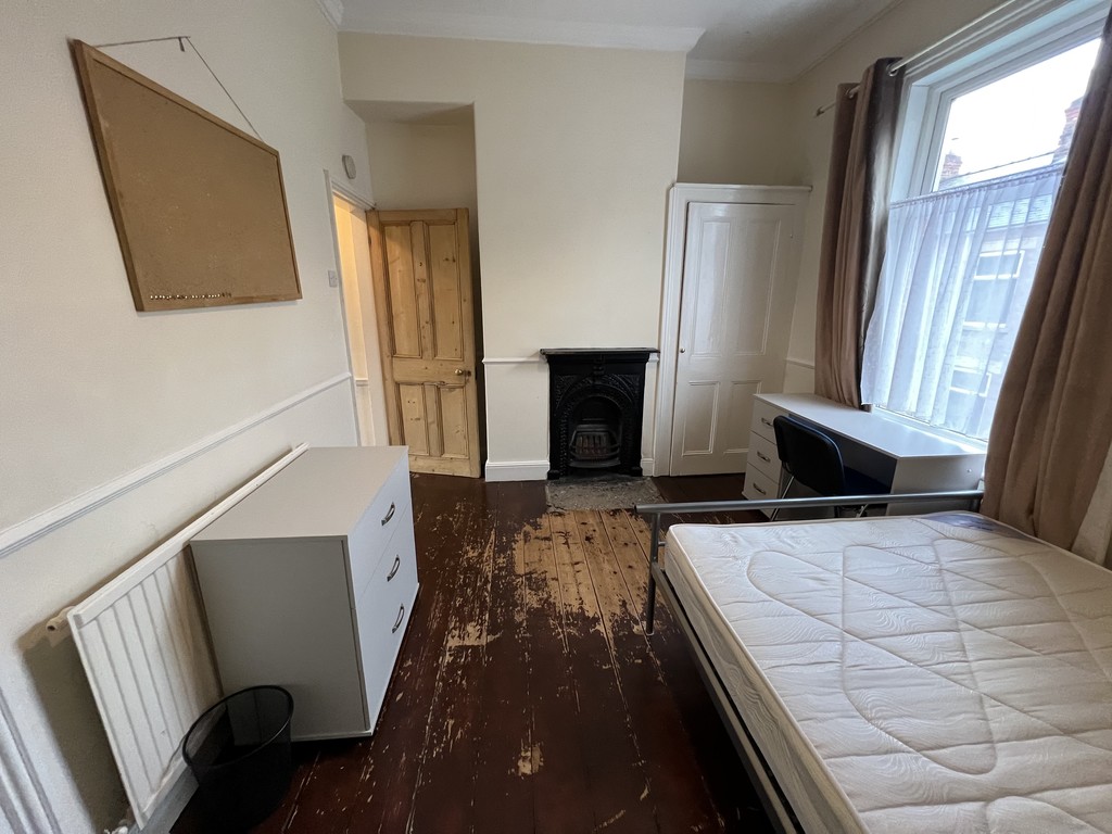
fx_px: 418
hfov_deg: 106.2
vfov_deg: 89.9
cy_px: 417
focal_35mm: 13
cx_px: 556
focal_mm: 1.57
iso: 250
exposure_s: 1/99
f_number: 1.8
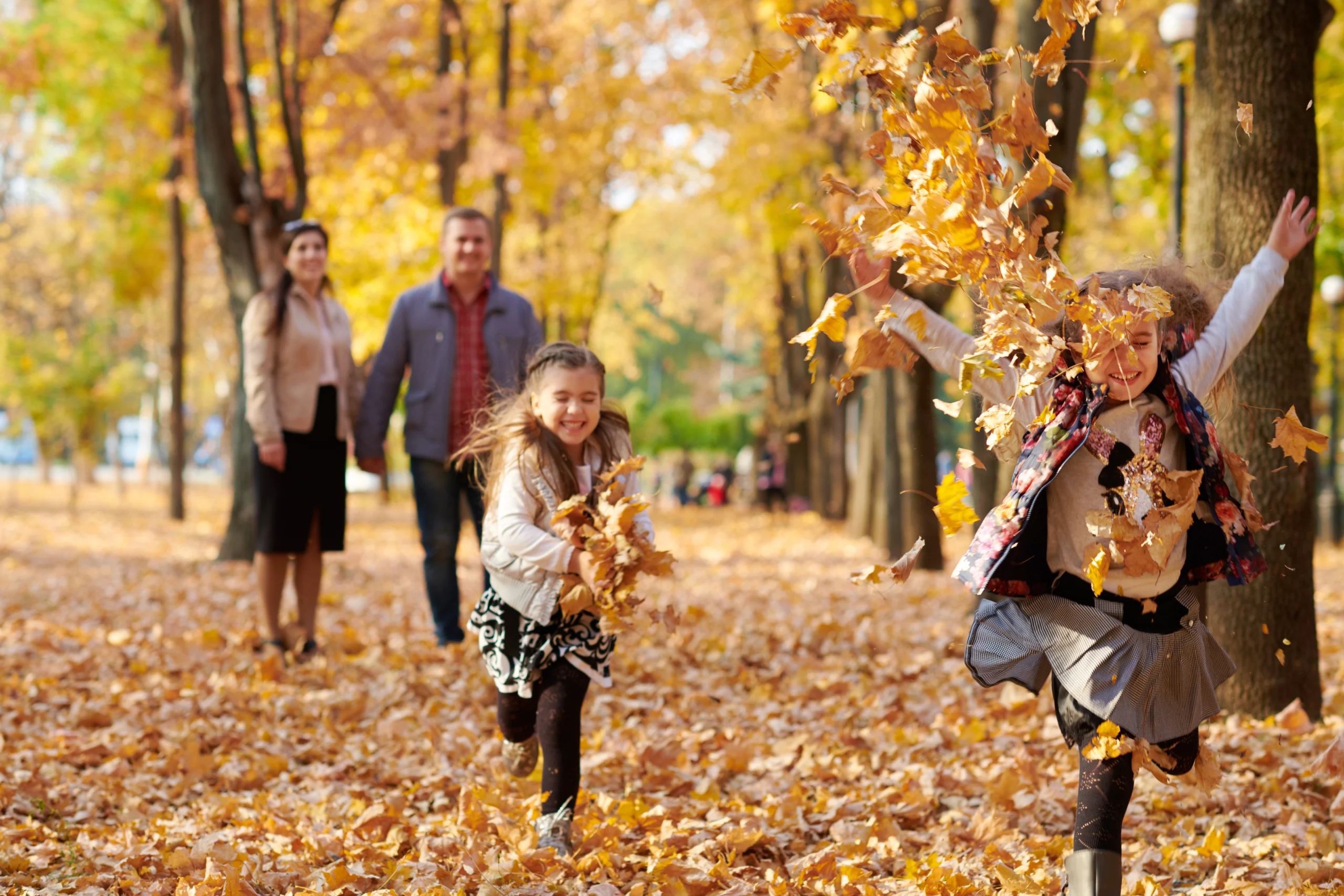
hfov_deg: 23.9
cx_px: 672
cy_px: 448
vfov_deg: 16.1
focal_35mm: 85
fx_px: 3173
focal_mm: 85
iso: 140
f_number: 3.5
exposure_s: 1/320
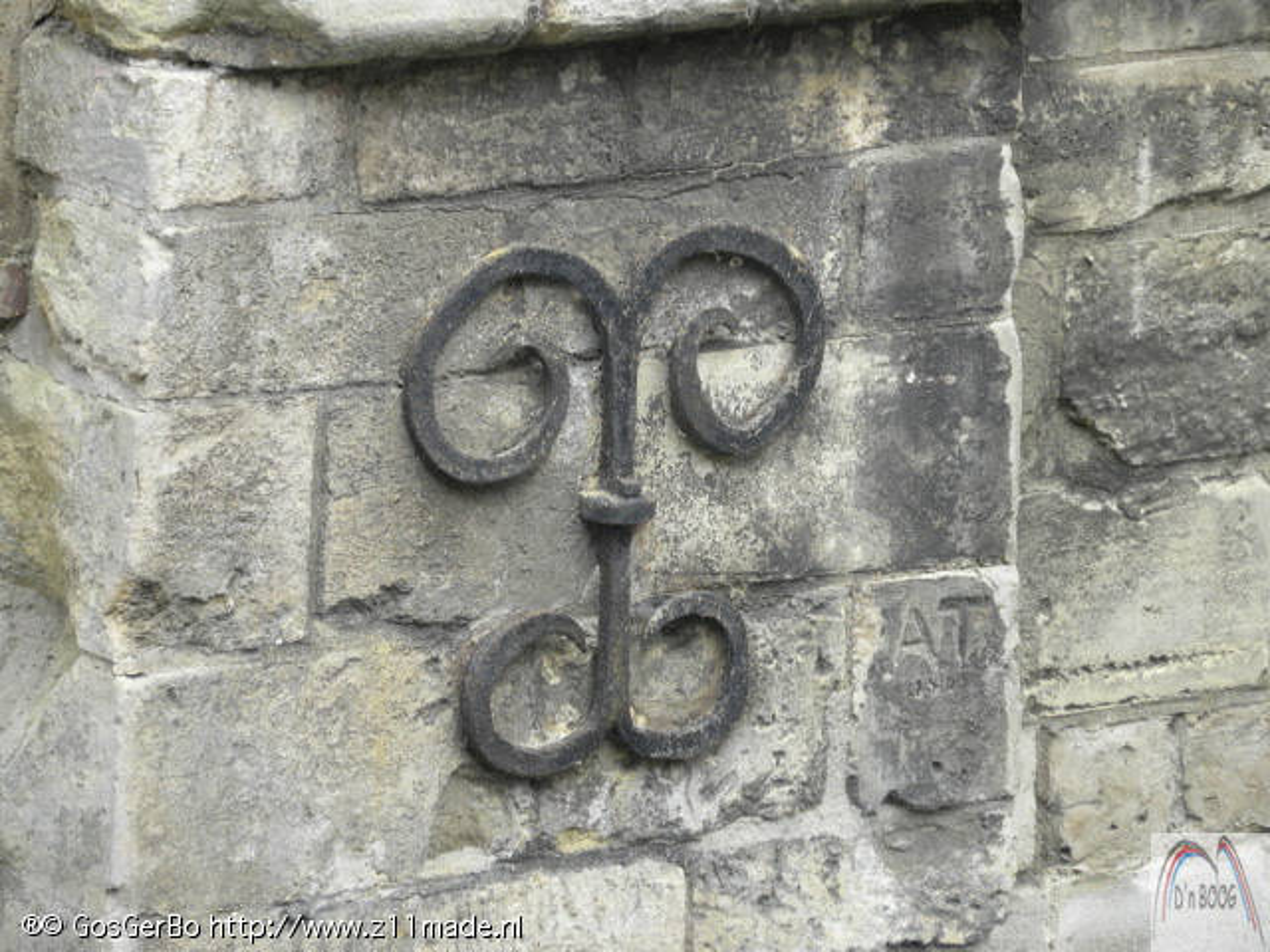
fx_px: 12364
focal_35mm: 337
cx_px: 635
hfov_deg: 5.9
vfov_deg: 4.4
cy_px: 476
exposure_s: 1/160
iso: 146
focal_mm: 59.9
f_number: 5
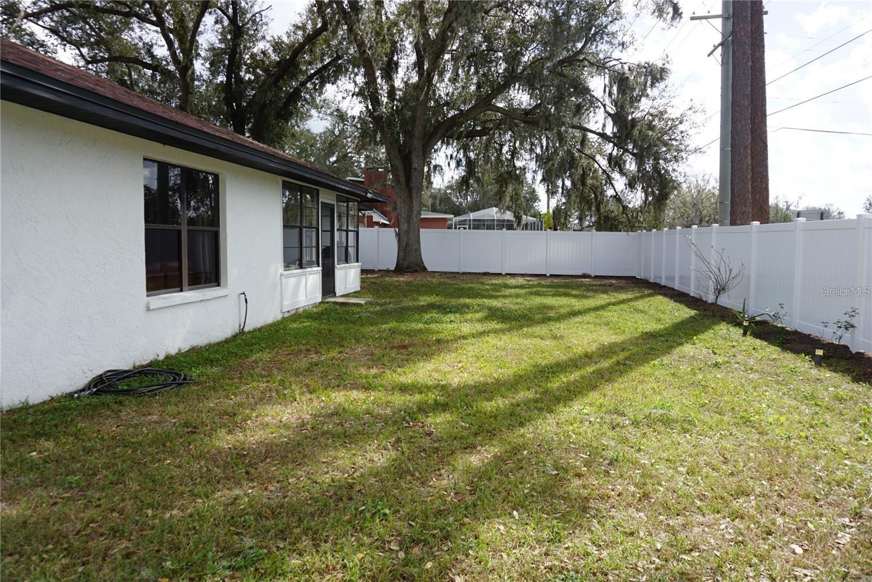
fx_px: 582
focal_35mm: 24
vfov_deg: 53.2
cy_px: 291
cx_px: 436
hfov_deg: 73.7
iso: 100
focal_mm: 16
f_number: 5
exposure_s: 1/320
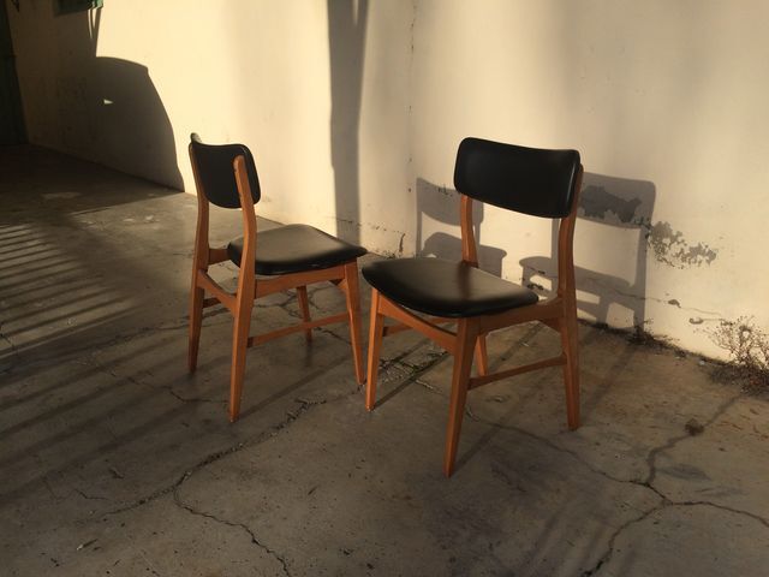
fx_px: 644
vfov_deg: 48.2
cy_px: 288
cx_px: 384
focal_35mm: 29
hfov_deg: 61.7
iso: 32
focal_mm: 4.15
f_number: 2.2
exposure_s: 1/2283
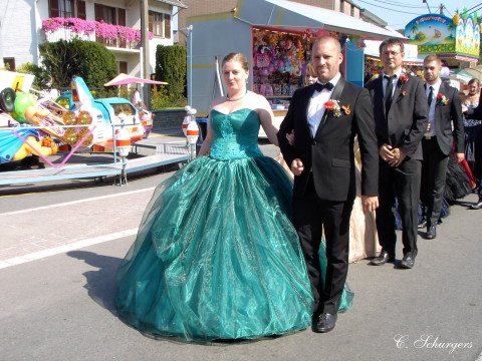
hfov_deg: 41.2
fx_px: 641
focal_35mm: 46
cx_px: 241
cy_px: 180
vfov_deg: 31.5
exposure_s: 1/210
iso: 70
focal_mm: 7.1
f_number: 4.5
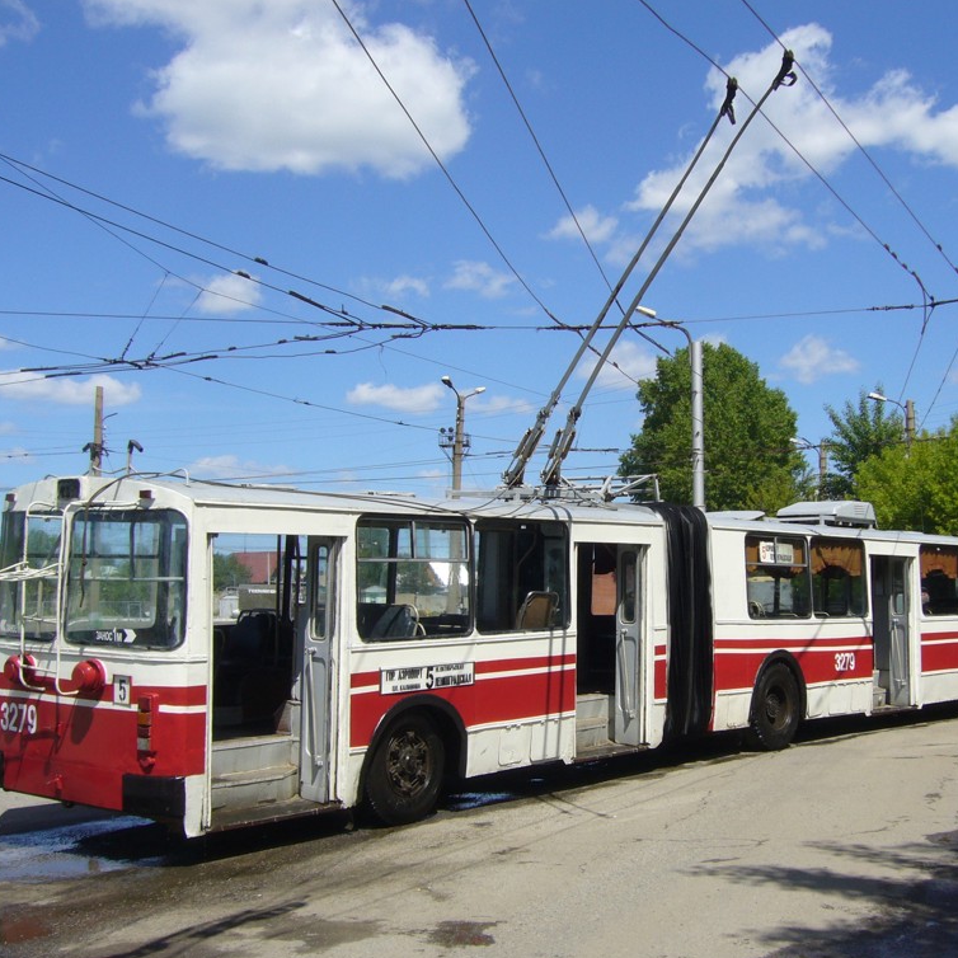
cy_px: 485
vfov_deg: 40.0
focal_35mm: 42
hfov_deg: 39.8
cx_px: 577
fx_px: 1315
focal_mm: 5.8
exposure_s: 1/400
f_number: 5.6
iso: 80
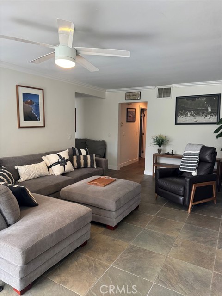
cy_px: 148
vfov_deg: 71.6
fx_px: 205
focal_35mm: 24
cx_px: 111
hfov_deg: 56.8
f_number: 1.78
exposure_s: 1/120
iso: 160
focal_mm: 6.76
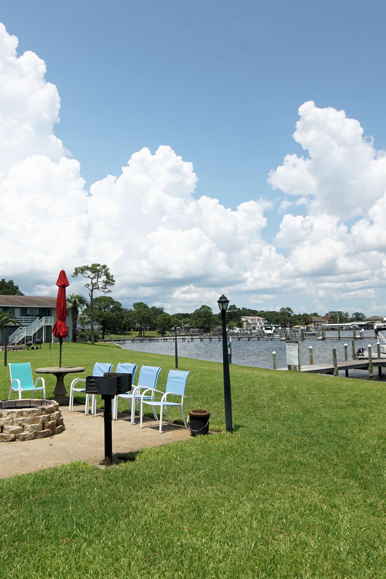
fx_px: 450
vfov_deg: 65.5
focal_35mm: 28
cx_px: 152
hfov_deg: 46.1
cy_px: 293
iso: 100
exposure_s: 1/125
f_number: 8
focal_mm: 12
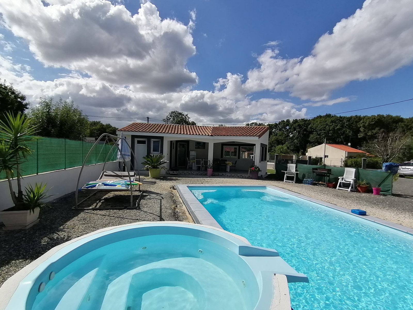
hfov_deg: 91.0
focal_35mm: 17
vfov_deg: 74.7
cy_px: 155
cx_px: 206
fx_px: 203
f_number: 2.4
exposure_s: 1/2976
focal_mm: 2.7
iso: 50
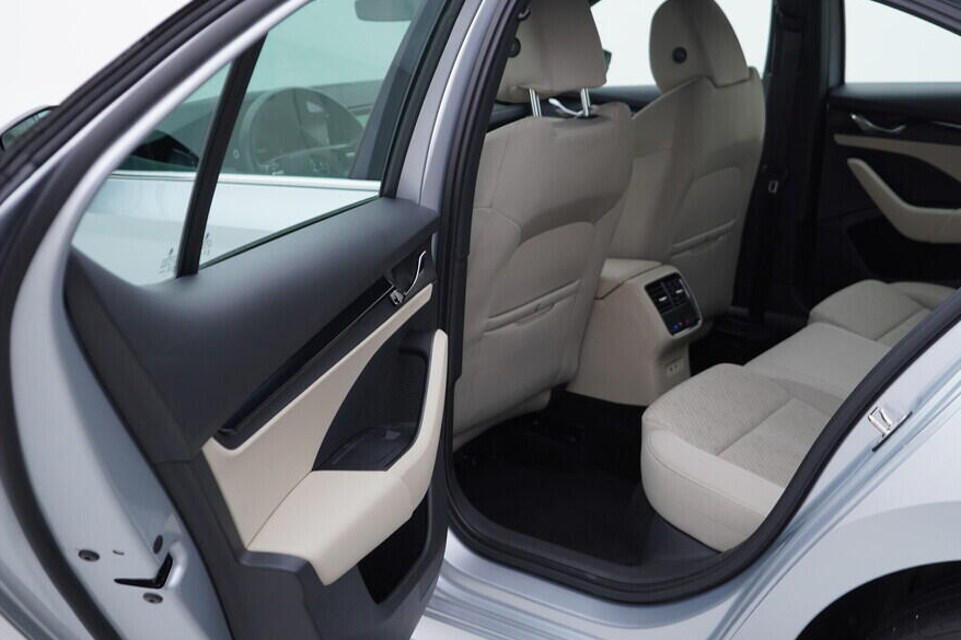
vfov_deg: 31.8
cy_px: 275
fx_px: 1121
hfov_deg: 46.3
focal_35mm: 42
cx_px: 532
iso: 125
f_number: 3.5
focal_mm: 24
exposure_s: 1/60
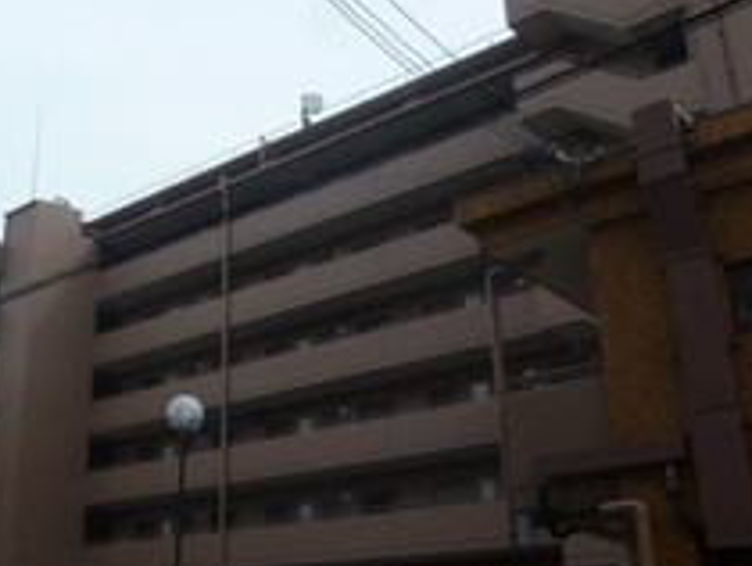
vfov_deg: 30.3
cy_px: 267
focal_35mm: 48
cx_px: 100
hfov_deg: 37.5
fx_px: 1044
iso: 100
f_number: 5.6
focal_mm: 4.3
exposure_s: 1/500
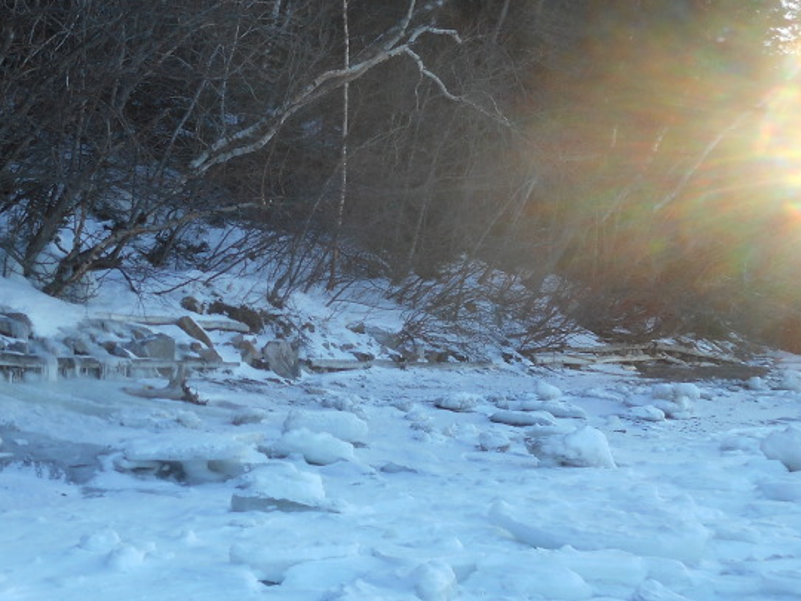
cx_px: 129
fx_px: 1273
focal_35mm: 55
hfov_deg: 33.6
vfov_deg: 26.5
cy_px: 378
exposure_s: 1/160
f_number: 4
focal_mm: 5.2
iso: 80
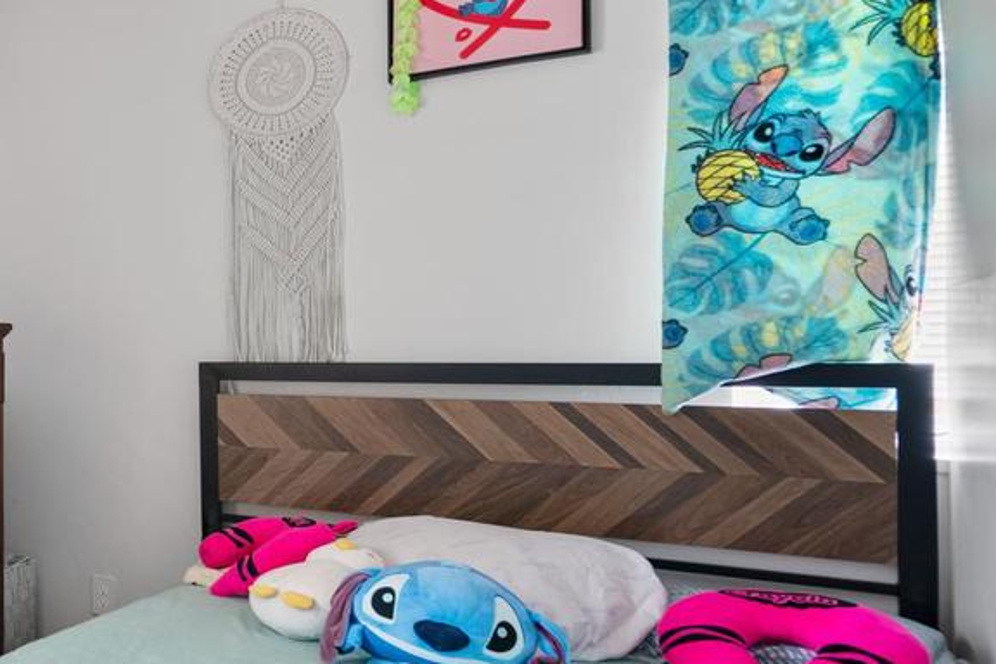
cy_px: 333
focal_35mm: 35
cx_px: -195
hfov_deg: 39.5
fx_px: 968
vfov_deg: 37.9
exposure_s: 1/10
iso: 100
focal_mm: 14
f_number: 4
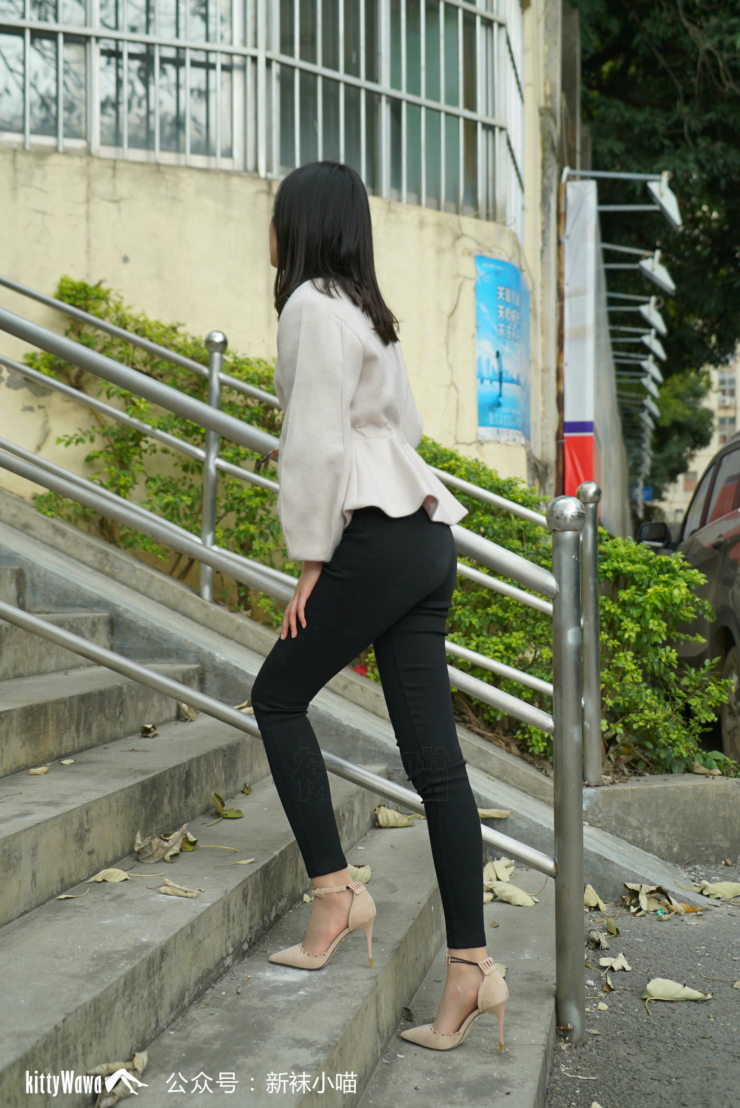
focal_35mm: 38
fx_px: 1170
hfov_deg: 35.1
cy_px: 554
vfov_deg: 50.7
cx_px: 370
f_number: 4
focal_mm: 38
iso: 100
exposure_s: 1/250
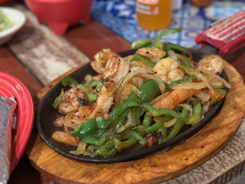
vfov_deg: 30.3
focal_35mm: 48
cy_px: 92
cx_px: 122
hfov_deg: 39.7
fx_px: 340
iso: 800
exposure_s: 1/40
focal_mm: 6.86
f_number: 1.78
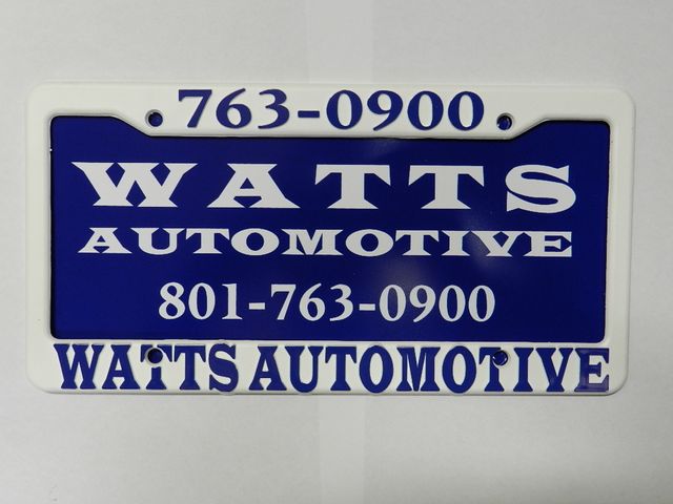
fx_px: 739
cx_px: 336
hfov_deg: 49.0
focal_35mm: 38
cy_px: 252
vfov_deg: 37.7
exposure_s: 1/20
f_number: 4
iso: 400
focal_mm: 6.7
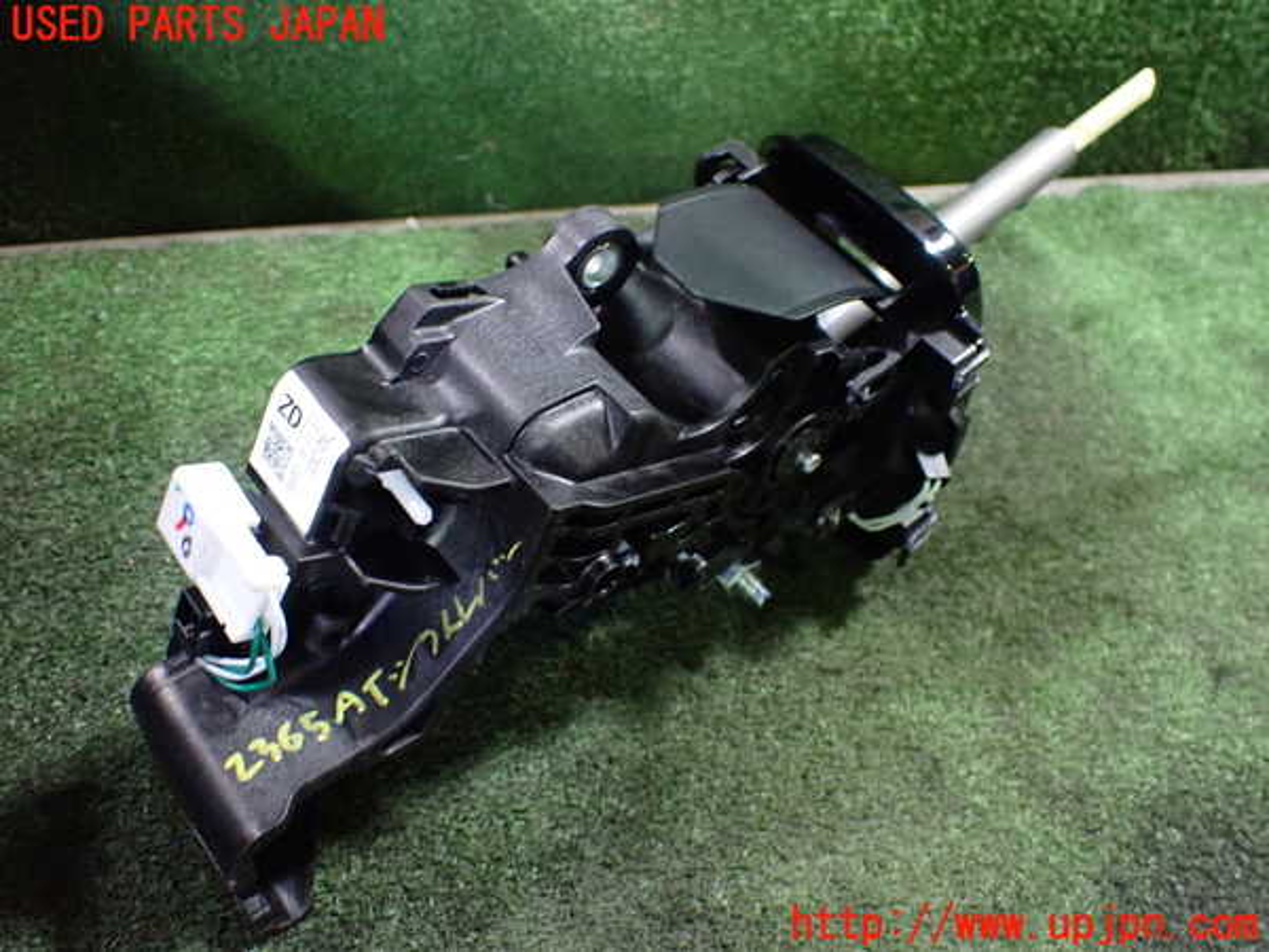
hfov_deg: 60.0
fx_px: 1100
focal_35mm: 30
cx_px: 634
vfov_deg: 46.8
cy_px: 476
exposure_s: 1/50
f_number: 2.3
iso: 800
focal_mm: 5.4
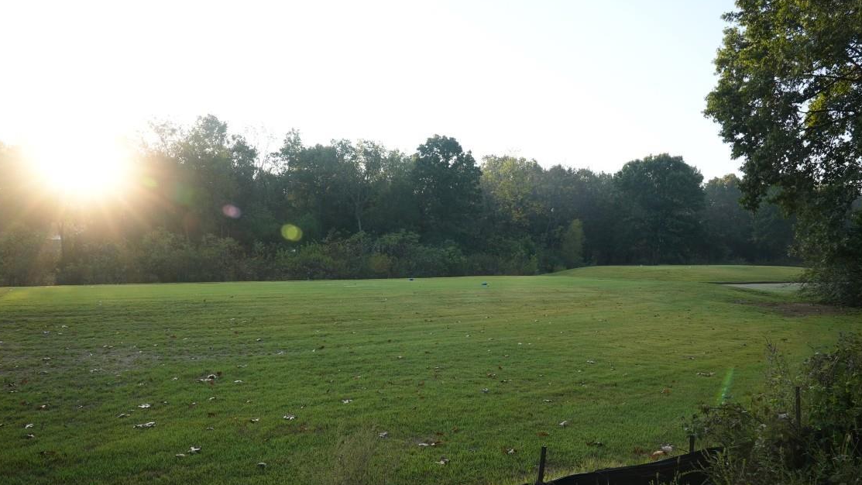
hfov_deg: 71.9
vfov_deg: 44.2
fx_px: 594
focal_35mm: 26
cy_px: 281
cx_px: 424
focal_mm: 24
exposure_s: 1/100
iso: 640
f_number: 13
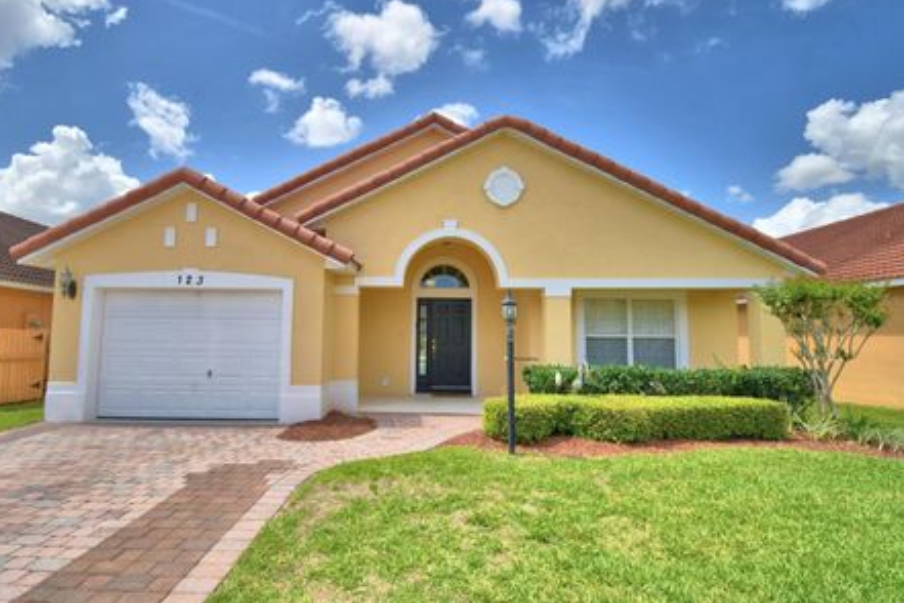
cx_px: 422
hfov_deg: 93.1
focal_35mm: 17
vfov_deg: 70.4
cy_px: 300
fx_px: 427
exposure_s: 1/1250
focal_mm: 10
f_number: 4.5
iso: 100
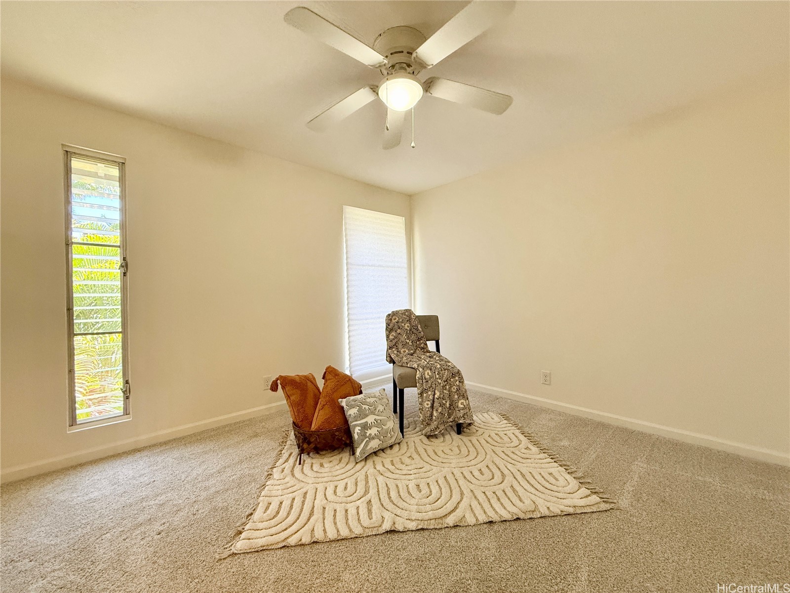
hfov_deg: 102.1
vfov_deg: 85.7
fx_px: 320
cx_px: 395
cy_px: 296
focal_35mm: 14
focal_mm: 2.22
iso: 250
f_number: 2.2
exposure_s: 1/120
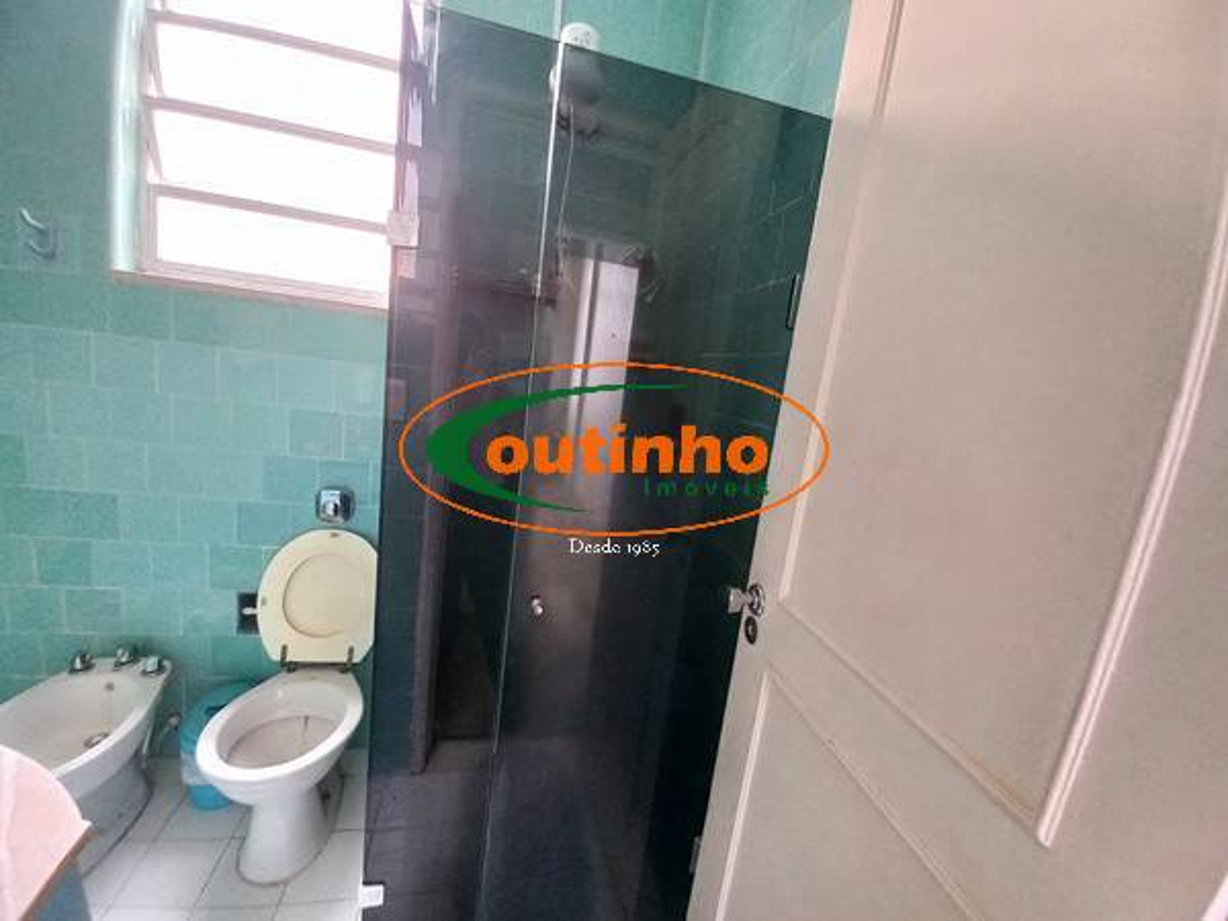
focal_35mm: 13
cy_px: 460
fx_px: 461
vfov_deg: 89.9
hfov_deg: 106.2
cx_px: 614
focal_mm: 1.42
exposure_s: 1/30
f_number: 2.2
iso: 125
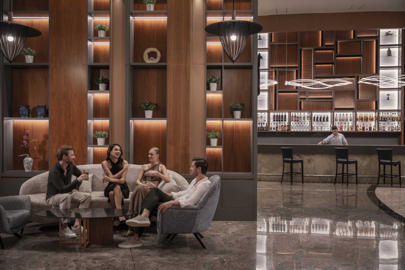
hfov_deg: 57.2
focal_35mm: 33
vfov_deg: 40.0
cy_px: 135
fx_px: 371
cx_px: 202
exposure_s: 1/50
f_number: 2.8
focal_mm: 33
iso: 640
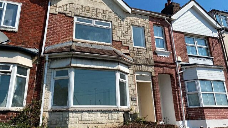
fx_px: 187
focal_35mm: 31
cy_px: 55
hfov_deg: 62.6
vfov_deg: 37.7
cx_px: 119
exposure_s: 1/3846
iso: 32
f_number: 1.8
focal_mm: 4.25
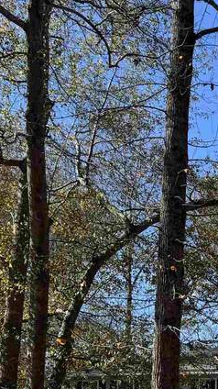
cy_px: 437
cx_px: 428
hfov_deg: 13.3
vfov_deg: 24.8
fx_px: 813
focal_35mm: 79
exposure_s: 1/2331
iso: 80
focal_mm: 6.76
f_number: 1.78
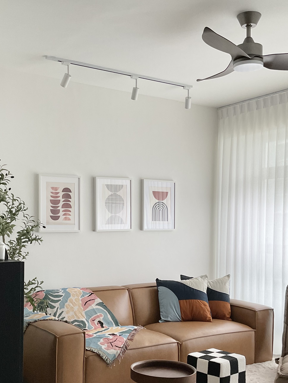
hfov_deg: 32.1
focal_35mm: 45
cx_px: 113
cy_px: 231
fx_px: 499
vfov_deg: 41.9
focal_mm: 3
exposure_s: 1/60
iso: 64
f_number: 1.8
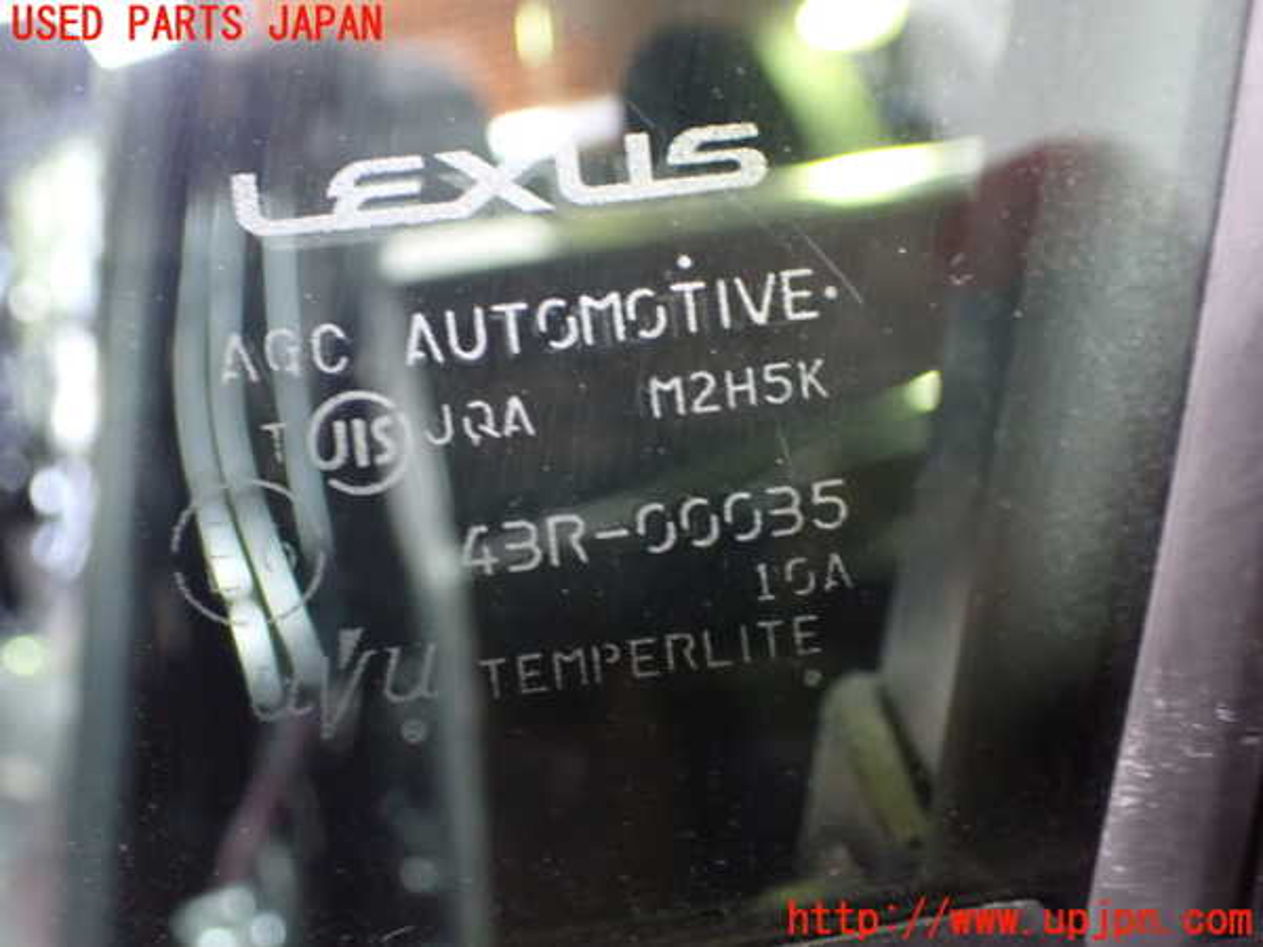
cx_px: 632
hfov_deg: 49.0
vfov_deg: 37.7
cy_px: 474
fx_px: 1386
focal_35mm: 38
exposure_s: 1/40
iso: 1250
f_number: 2.7
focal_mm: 6.83
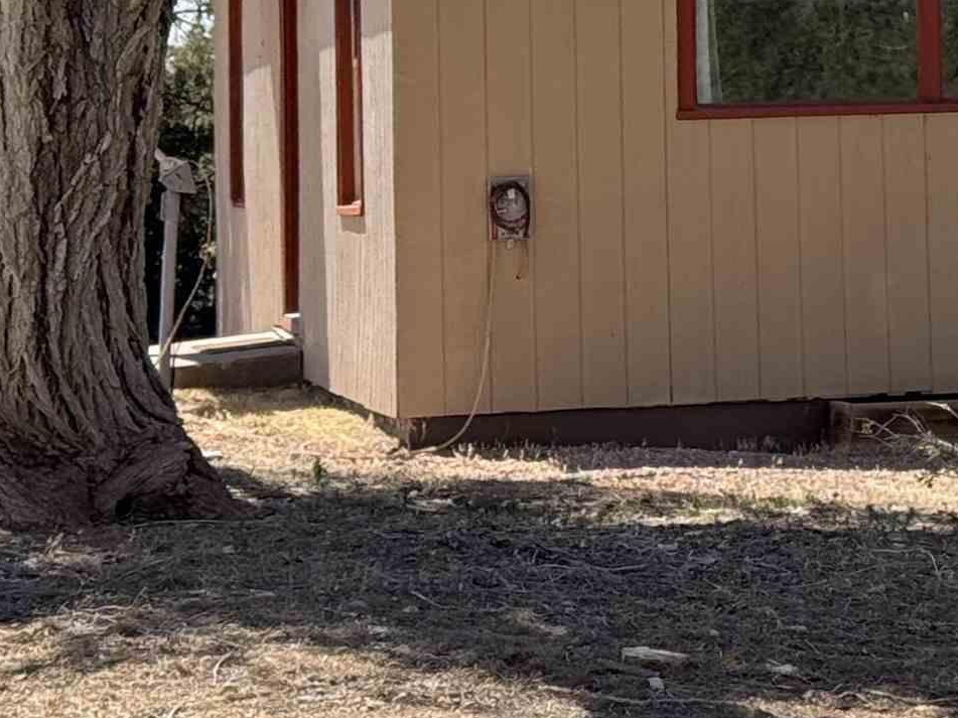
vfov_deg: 9.5
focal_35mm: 155
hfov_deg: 12.3
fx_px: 4289
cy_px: -33
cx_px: 1303
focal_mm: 6.76
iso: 64
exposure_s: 1/2273
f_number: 1.78
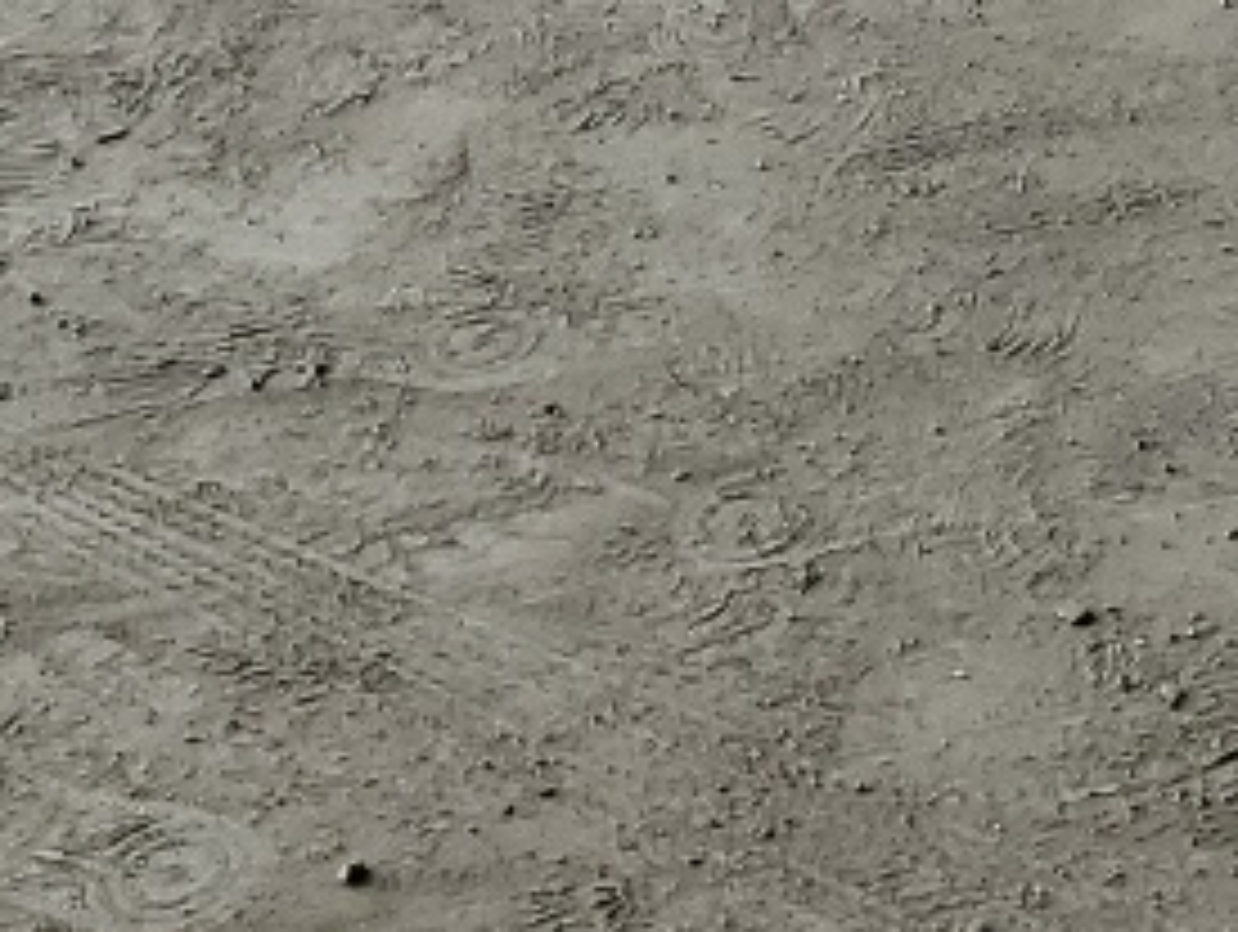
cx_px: 1913
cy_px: -1342
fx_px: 5407
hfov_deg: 12.4
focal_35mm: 151
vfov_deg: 8.9
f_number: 1.5
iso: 50
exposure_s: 1/213
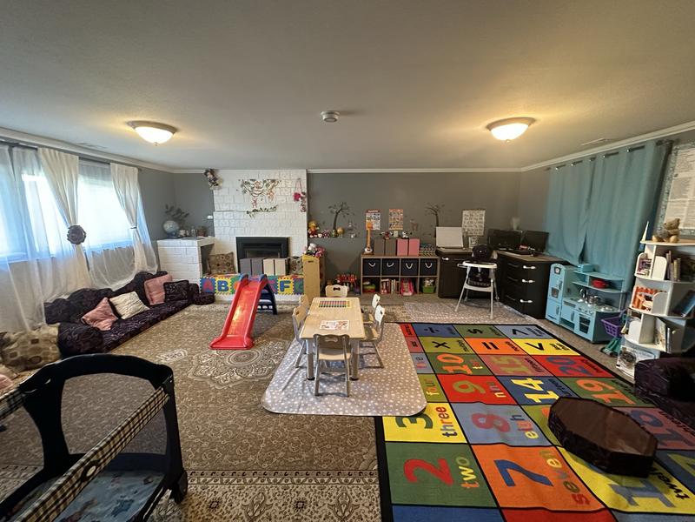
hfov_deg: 102.1
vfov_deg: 85.7
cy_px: 261
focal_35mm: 14
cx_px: 348
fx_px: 281
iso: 640
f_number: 2.2
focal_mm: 2.22
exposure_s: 1/60
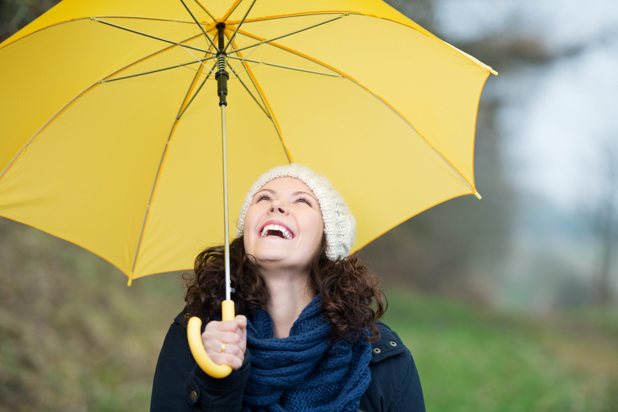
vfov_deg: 10.6
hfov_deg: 15.8
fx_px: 2232
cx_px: 309
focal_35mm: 130
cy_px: 206
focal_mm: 130
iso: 100
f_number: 2.8
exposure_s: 1/160
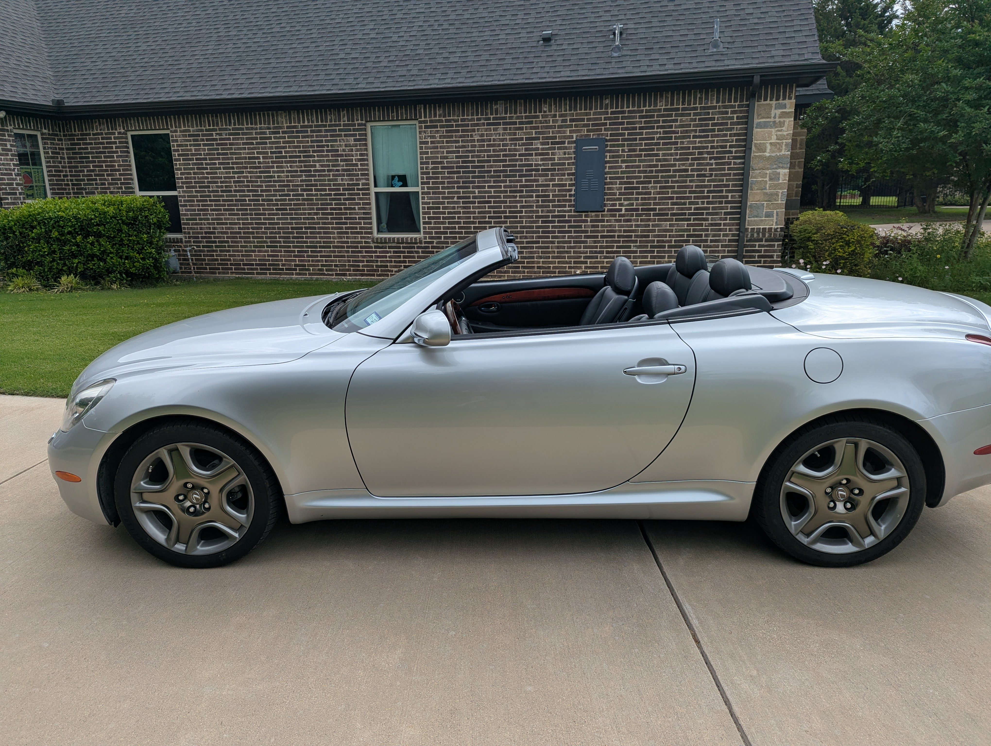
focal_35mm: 24
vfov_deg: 56.9
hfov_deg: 71.5
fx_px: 688
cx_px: 496
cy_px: 373
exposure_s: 1/2058
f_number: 1.85
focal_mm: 6.81
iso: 47
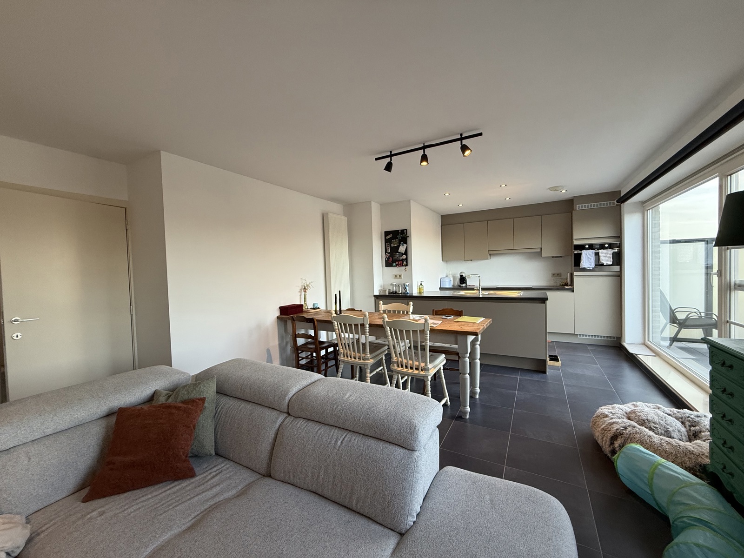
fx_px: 301
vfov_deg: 85.7
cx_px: 372
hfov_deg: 102.1
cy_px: 279
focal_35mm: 14
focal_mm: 2.22
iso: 200
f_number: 2.2
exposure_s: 1/100
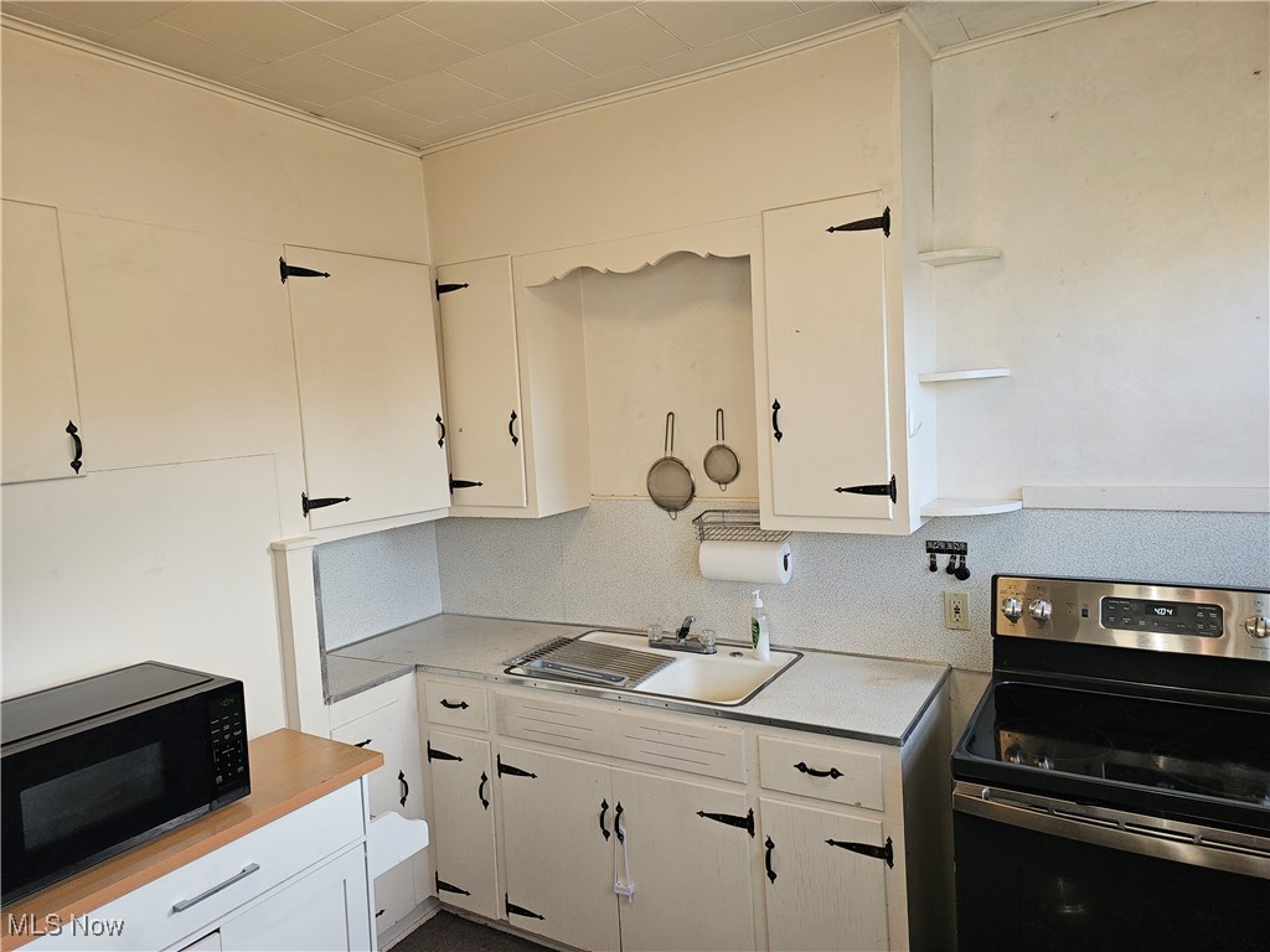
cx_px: 635
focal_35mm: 23
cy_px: 476
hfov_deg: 73.9
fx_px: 844
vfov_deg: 58.9
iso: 64
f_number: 1.7
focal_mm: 6.3
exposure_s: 1/60
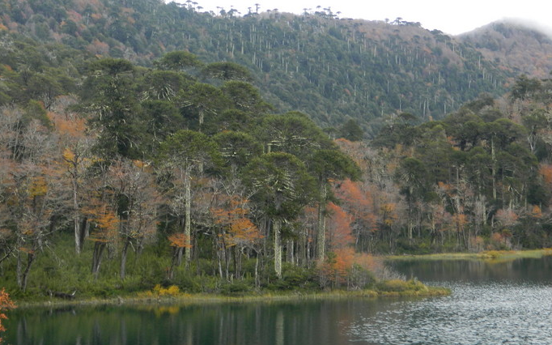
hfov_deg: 23.8
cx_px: 244
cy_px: 106
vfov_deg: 15.0
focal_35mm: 87
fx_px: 1309
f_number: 4
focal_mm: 12.6
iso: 80
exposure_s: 1/80
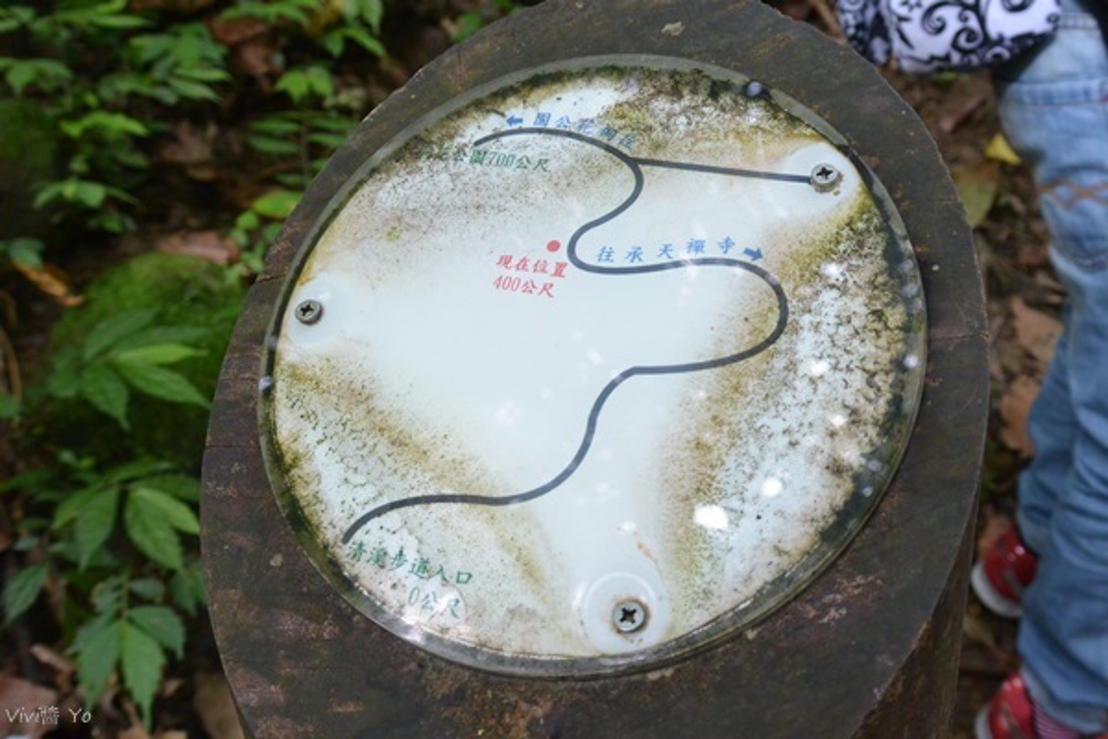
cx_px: 554
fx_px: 923
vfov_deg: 43.6
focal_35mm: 30
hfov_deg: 61.9
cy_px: 370
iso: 400
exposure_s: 1/60
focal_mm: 11.4
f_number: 3.5
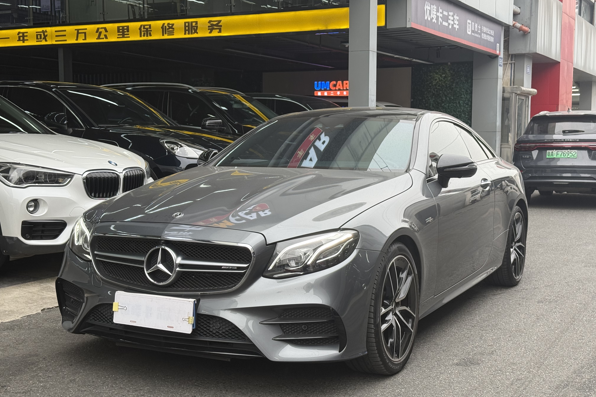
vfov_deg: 27.0
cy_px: 197
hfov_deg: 39.6
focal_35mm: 50
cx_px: 298
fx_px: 828
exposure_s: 1/256
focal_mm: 6.76
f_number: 1.78
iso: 64
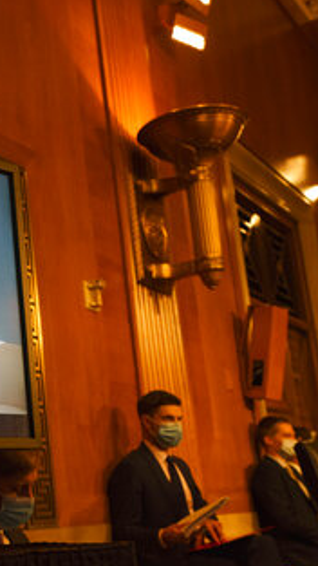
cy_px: 299
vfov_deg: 34.9
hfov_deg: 18.6
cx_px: -99
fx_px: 900
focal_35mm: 60
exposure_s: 1/250
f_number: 4
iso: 3200
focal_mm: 35
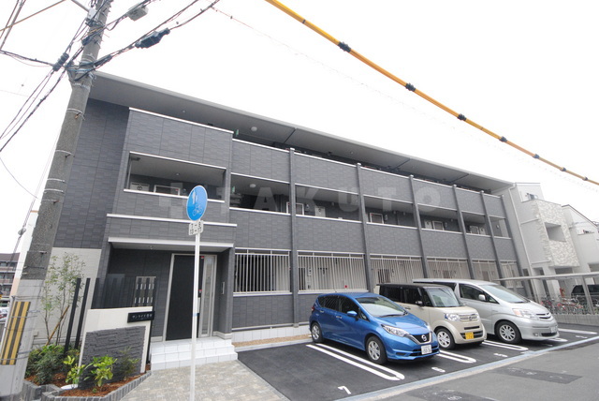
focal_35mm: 17
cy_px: 200
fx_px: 287
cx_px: 300
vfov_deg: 69.8
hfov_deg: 92.4
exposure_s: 1/200
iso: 800
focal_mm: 11.5
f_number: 7.1
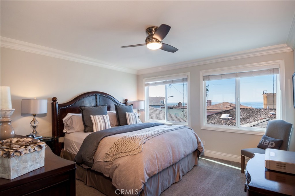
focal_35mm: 18
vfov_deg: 67.2
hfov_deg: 90.1
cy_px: 98
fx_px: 147
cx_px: 148
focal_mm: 12
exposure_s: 1/8
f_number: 14
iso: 200
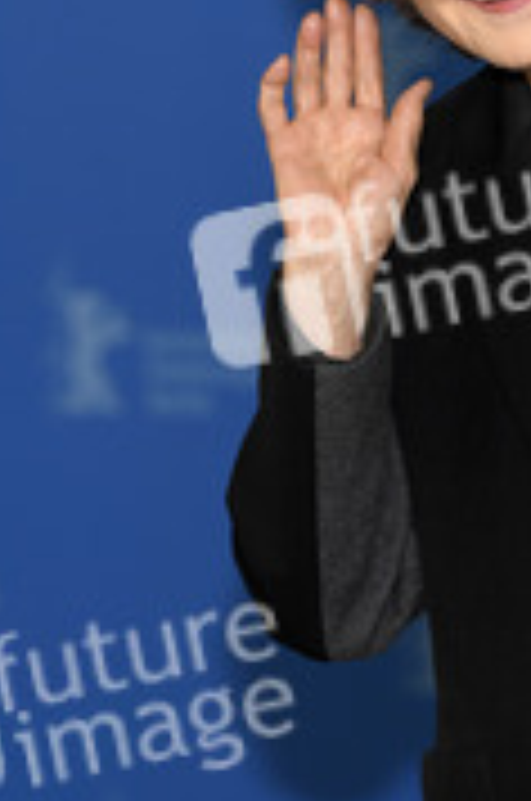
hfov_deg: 5.1
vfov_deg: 7.6
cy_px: 486
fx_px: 5997
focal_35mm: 270
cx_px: 554
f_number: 3.5
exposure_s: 1/320
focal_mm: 120
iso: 800
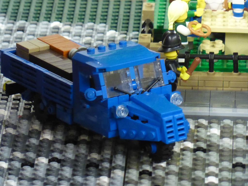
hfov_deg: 5.1
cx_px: 124
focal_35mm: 386
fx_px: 2765
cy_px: 93
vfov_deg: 3.9
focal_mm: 68.9
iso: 1600
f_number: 5.9
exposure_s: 1/10
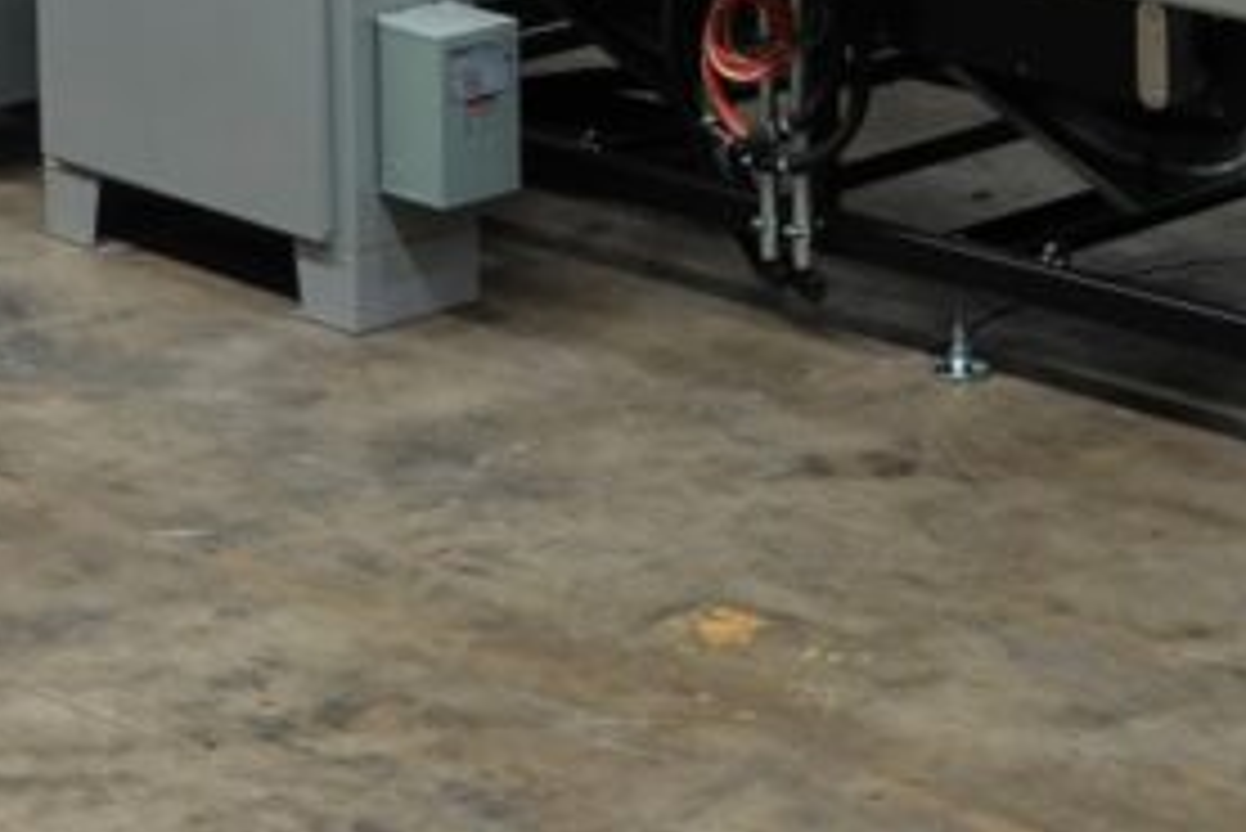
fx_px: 5125
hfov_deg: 13.9
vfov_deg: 9.0
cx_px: 684
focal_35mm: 148
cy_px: -506
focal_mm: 14.99
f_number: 4
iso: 250
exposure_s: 1/40
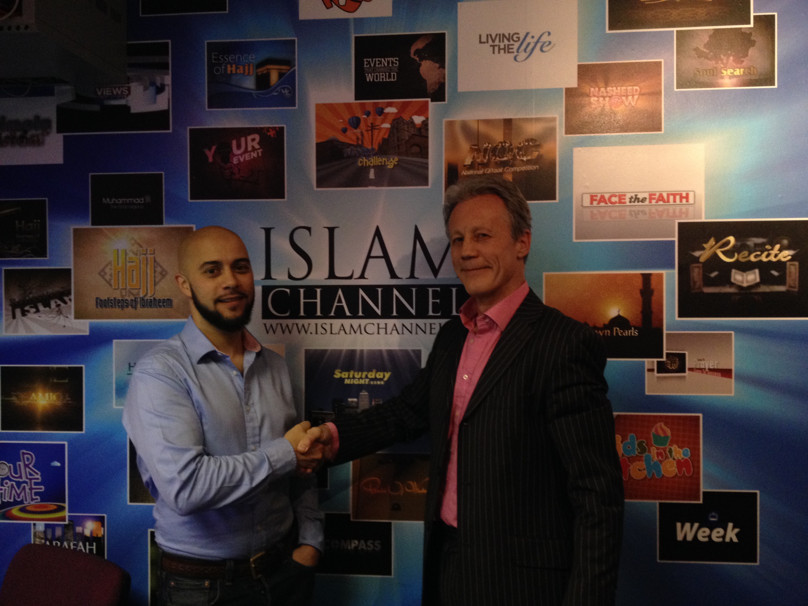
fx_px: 817
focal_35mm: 35
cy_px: 303
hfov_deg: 52.6
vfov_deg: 40.7
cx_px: 404
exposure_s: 1/20
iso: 250
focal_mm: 4.28
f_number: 2.4
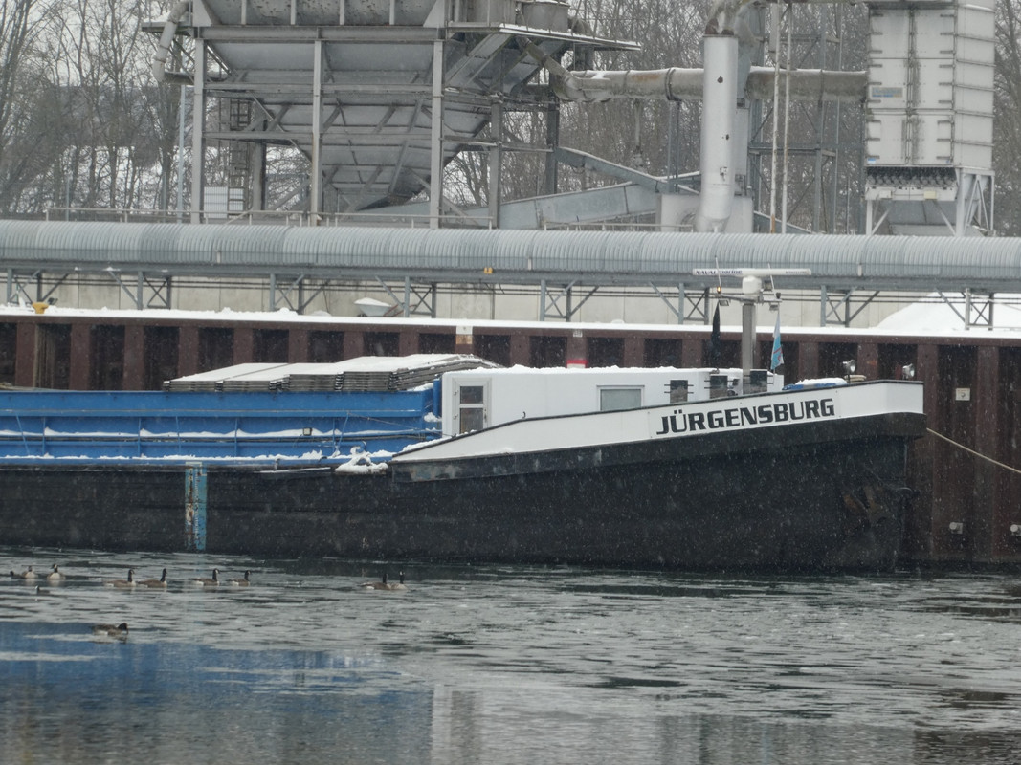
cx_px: 510
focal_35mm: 250
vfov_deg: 5.9
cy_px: 382
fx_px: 7373
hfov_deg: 7.9
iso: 80
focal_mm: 44.8
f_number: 5.6
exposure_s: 1/100
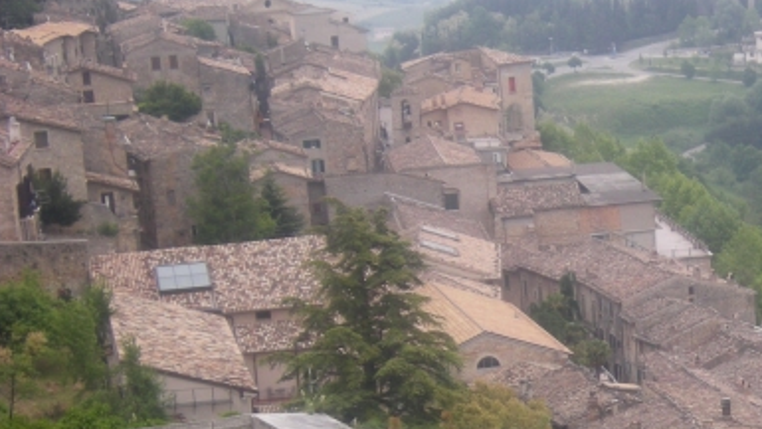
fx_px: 2790
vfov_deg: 8.8
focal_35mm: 138
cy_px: 423
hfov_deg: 15.3
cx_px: 778
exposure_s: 1/118
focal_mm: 10.1
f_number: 4.1
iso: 102
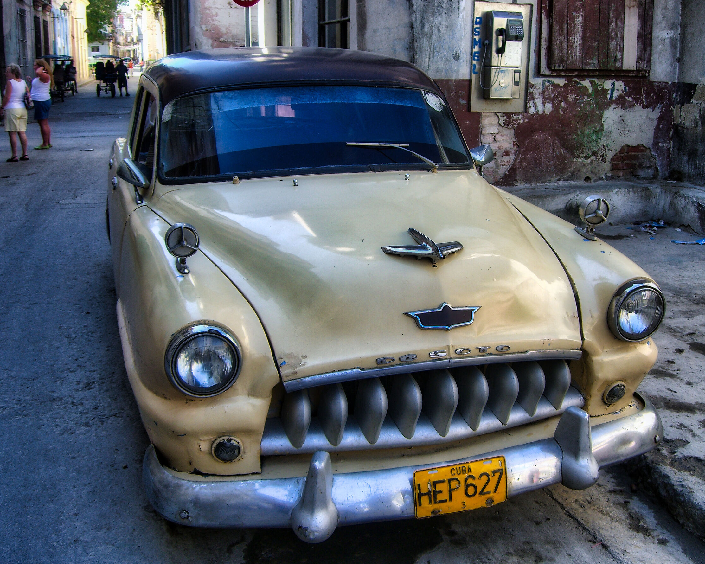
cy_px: 283
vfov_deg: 37.3
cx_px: 380
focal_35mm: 40
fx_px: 835
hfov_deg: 45.8
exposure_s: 1/200
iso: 50
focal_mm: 7.9
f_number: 2.8
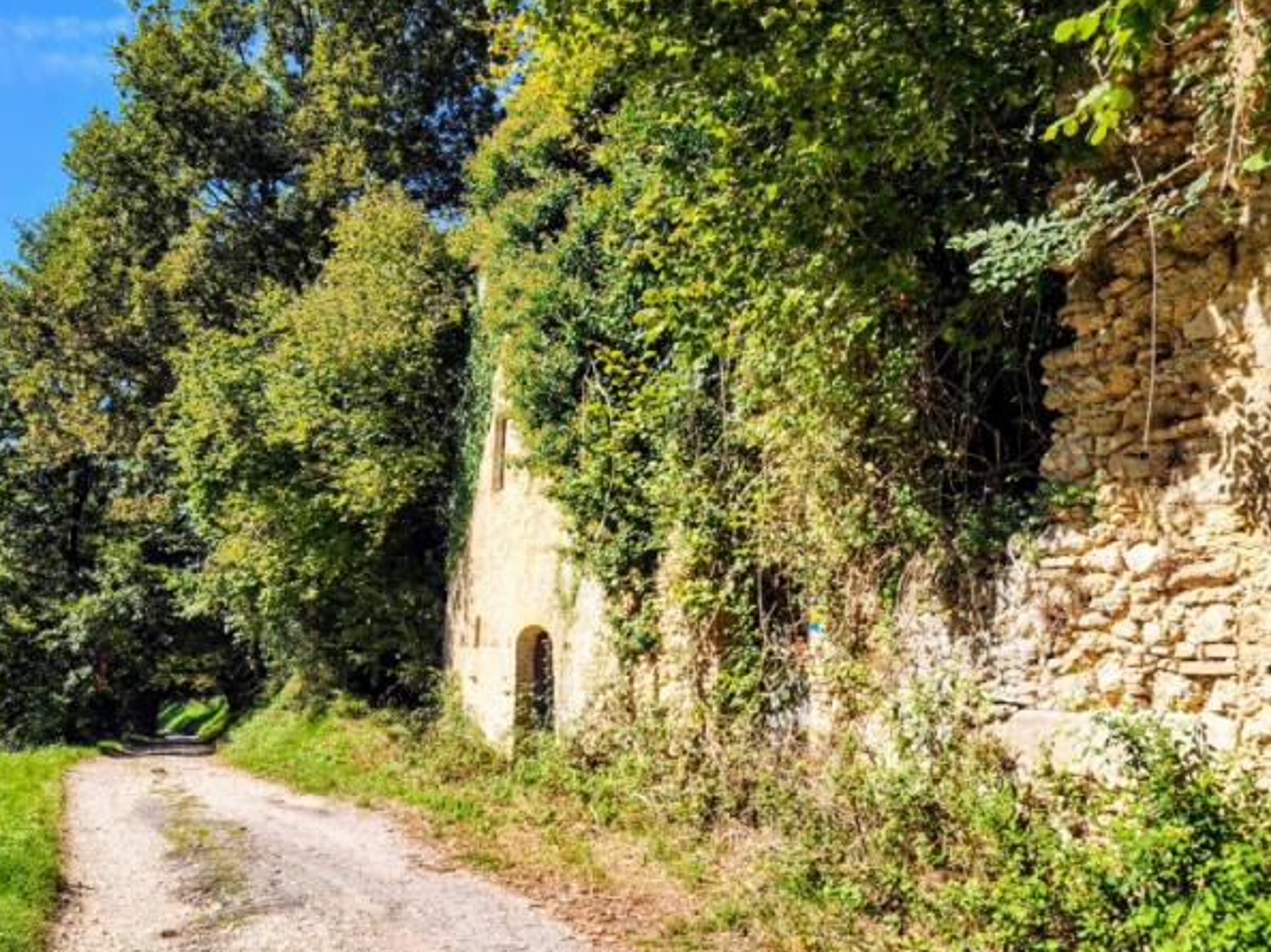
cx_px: 661
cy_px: 513
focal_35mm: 31
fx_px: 1138
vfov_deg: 45.4
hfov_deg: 58.4
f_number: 1.8
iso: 12
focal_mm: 6.4
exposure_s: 1/750
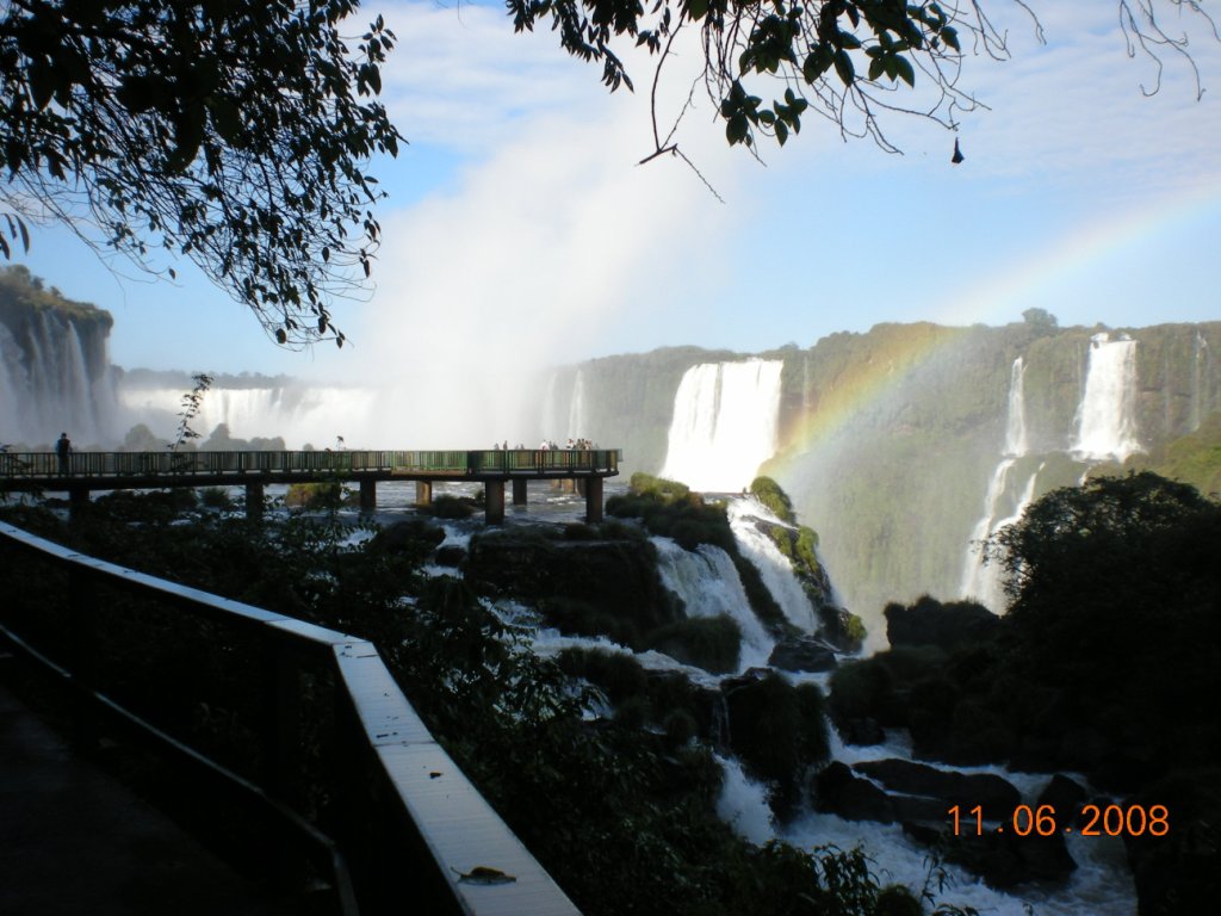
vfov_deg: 37.7
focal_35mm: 38
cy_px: 458
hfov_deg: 49.0
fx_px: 1340
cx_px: 610
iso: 64
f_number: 4.6
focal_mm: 6.3
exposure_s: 1/265
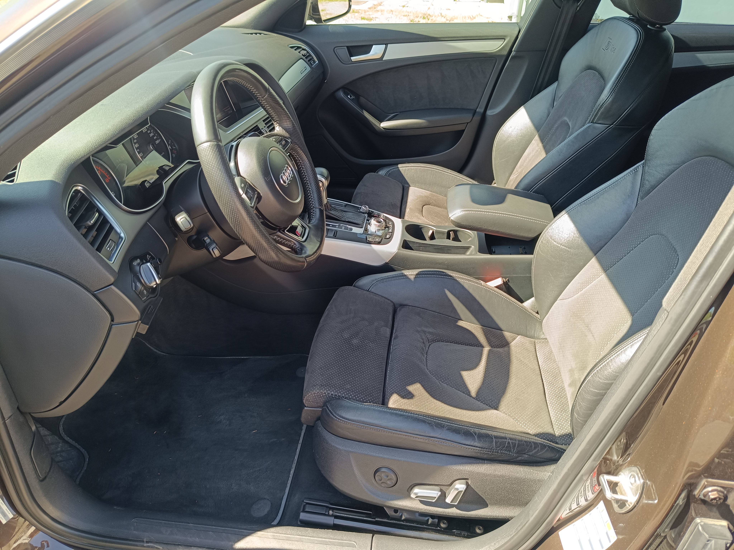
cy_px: 275
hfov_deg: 71.6
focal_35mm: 24
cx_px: 367
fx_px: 509
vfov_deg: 56.8
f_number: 1.88
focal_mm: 5.59
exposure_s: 1/102
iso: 72
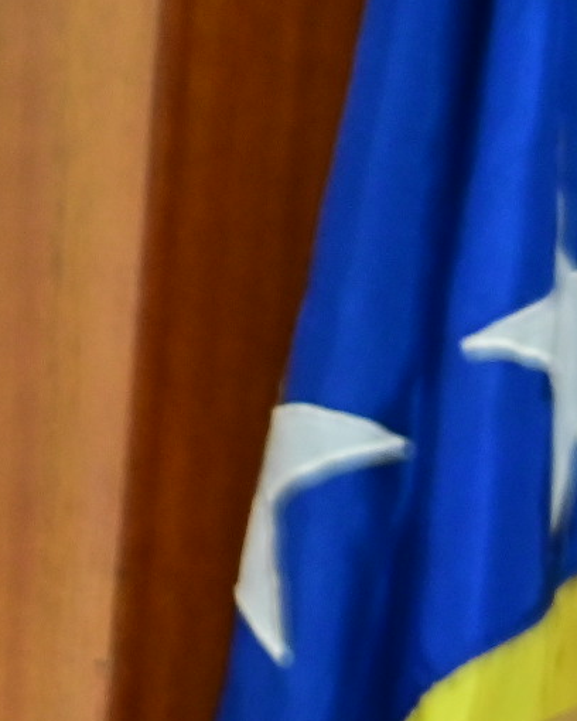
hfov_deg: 3.3
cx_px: 1427
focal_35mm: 456
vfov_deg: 4.2
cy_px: 1204
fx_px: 9734
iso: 2500
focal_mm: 82
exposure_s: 1/125
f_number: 5
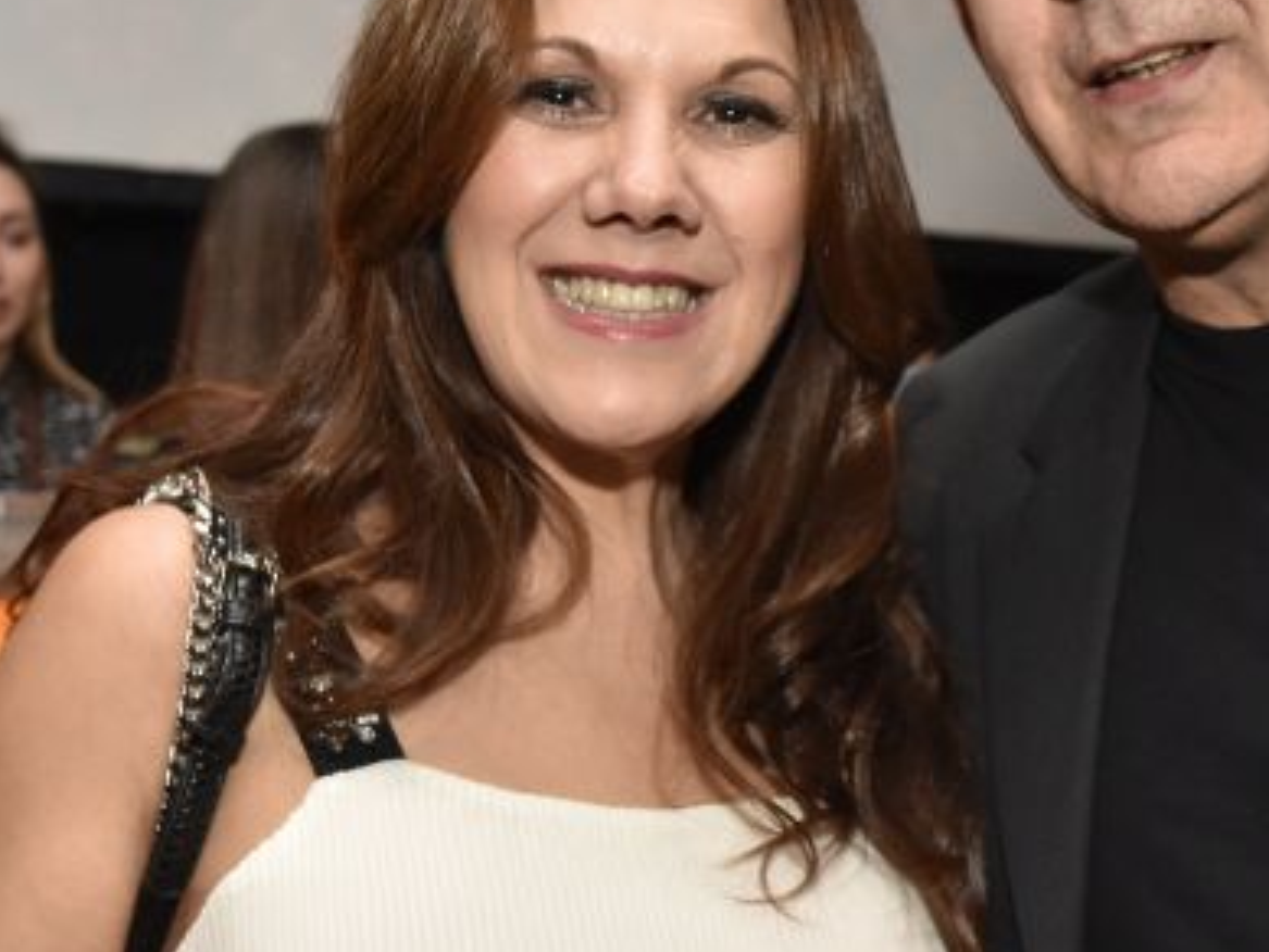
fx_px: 2787
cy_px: 540
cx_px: 1037
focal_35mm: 76
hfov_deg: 25.2
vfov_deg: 19.4
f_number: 3.5
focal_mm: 20
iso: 1000
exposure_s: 1/125
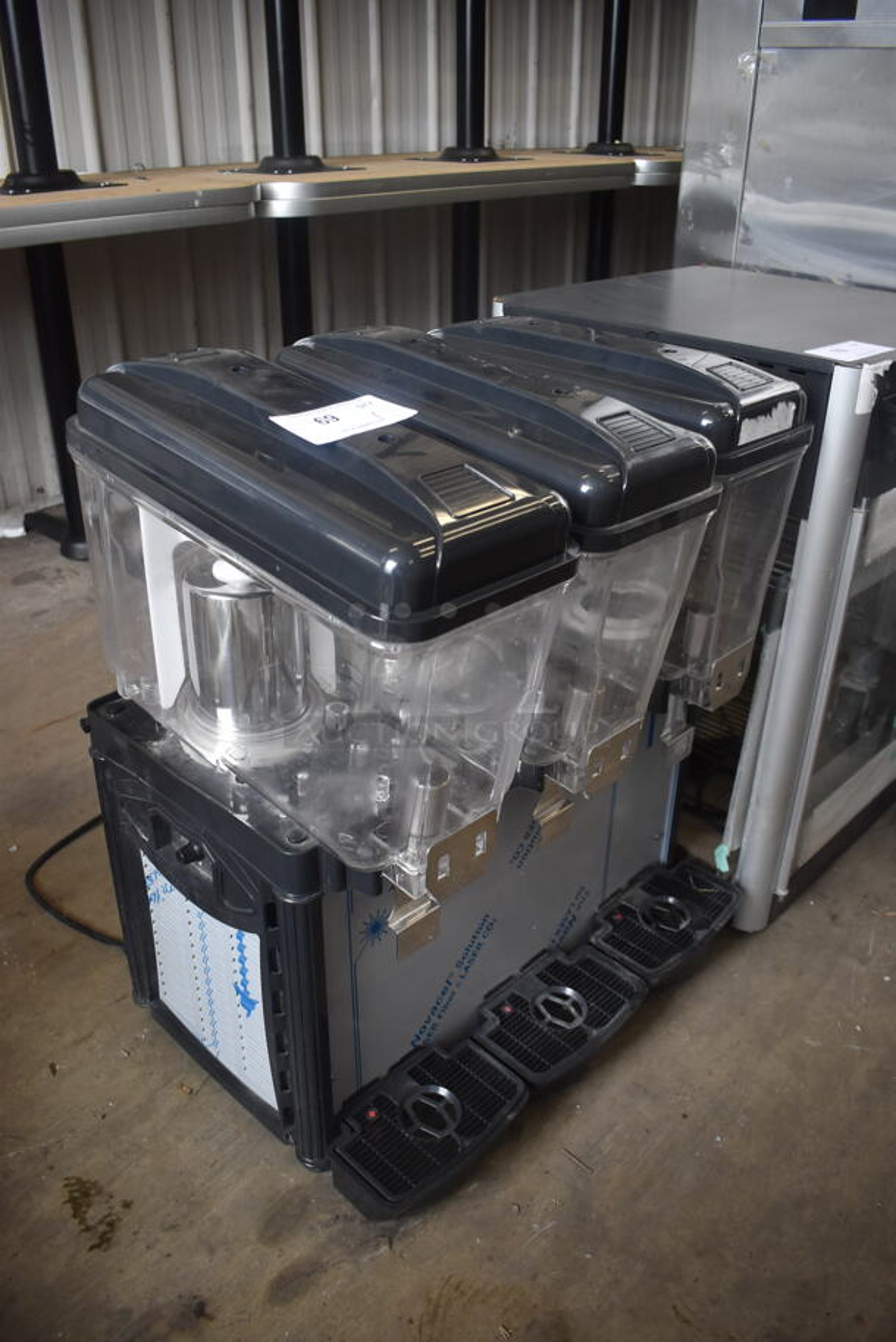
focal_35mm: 27
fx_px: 1006
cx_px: 448
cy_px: 671
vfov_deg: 67.3
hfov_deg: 48.0
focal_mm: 18
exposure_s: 1/250
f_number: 3.5
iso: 800
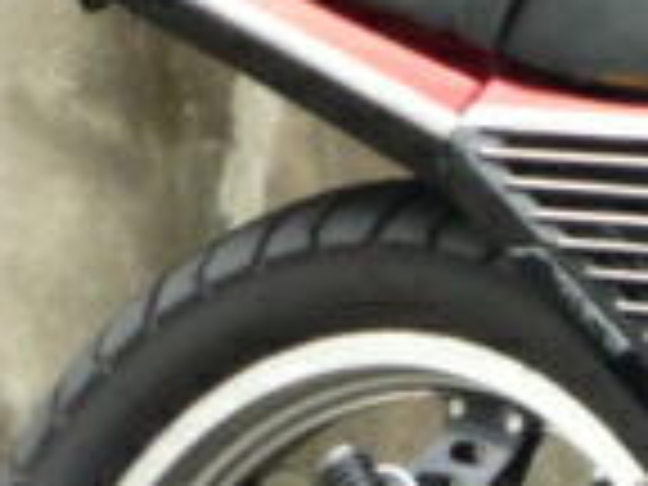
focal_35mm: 359
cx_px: 1098
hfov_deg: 5.4
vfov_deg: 4.1
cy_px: 662
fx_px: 6720
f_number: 3.2
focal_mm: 8.4
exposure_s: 1/100
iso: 100
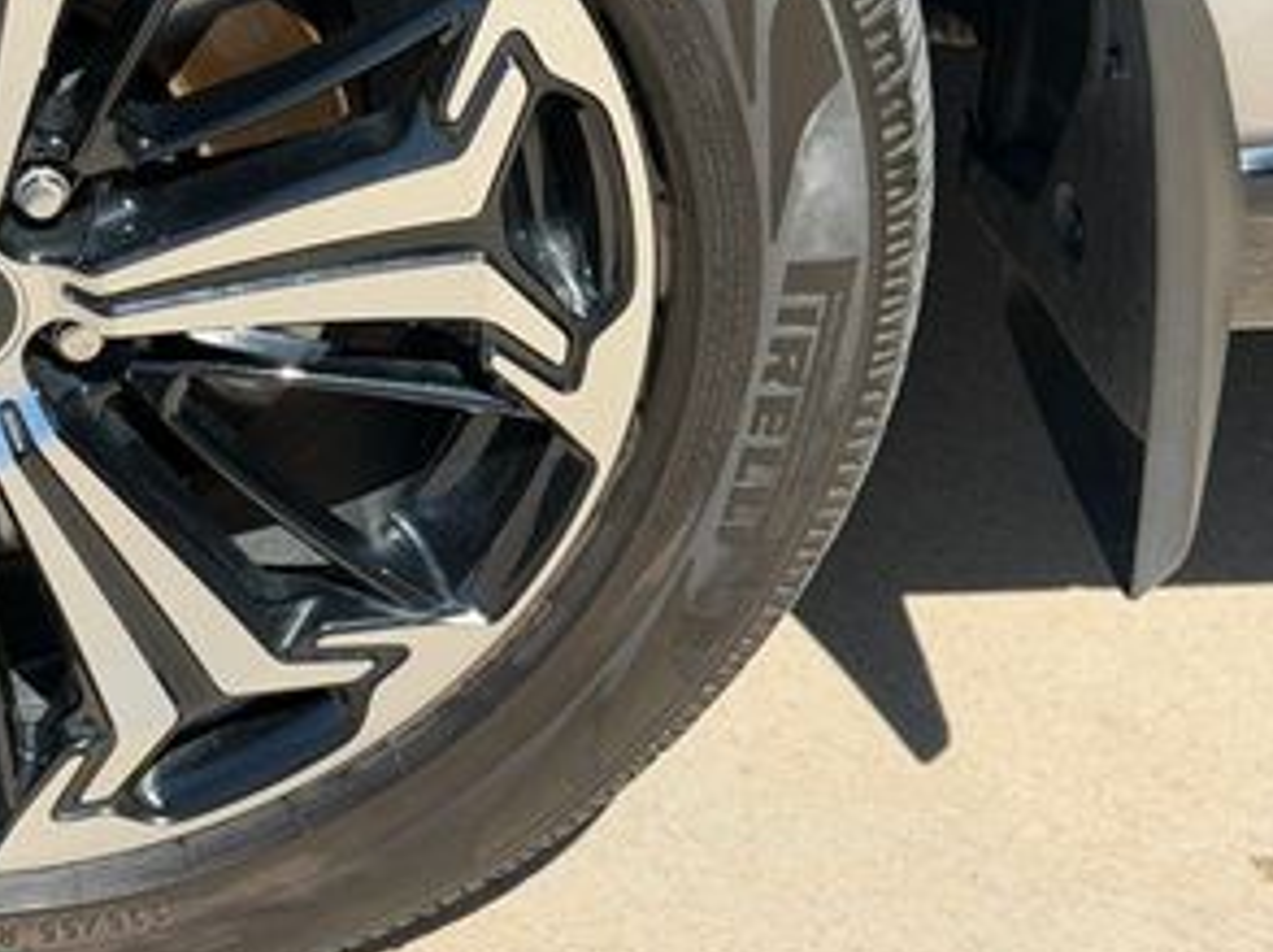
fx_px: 3857
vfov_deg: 14.0
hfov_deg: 18.1
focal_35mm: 105
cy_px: 287
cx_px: -100
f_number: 1.78
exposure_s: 1/3096
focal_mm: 6.76
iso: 80
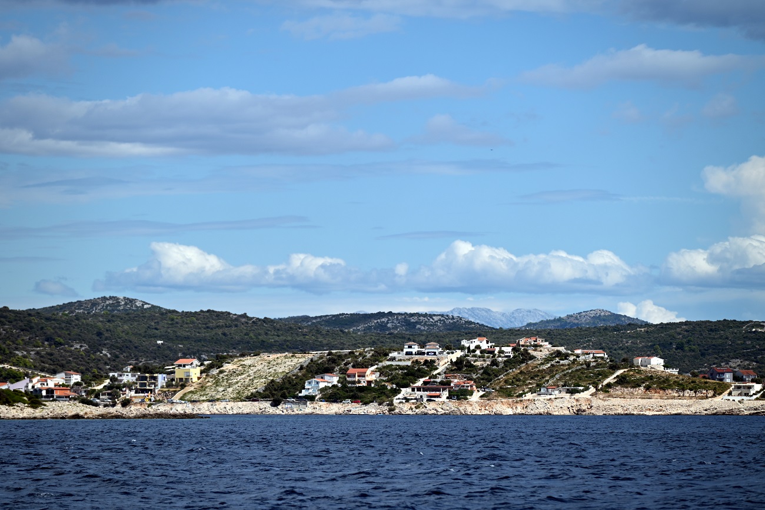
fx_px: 4675
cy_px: 255
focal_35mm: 220
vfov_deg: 6.2
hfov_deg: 9.4
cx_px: 382
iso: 100
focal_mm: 220
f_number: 6.3
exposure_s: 1/1250
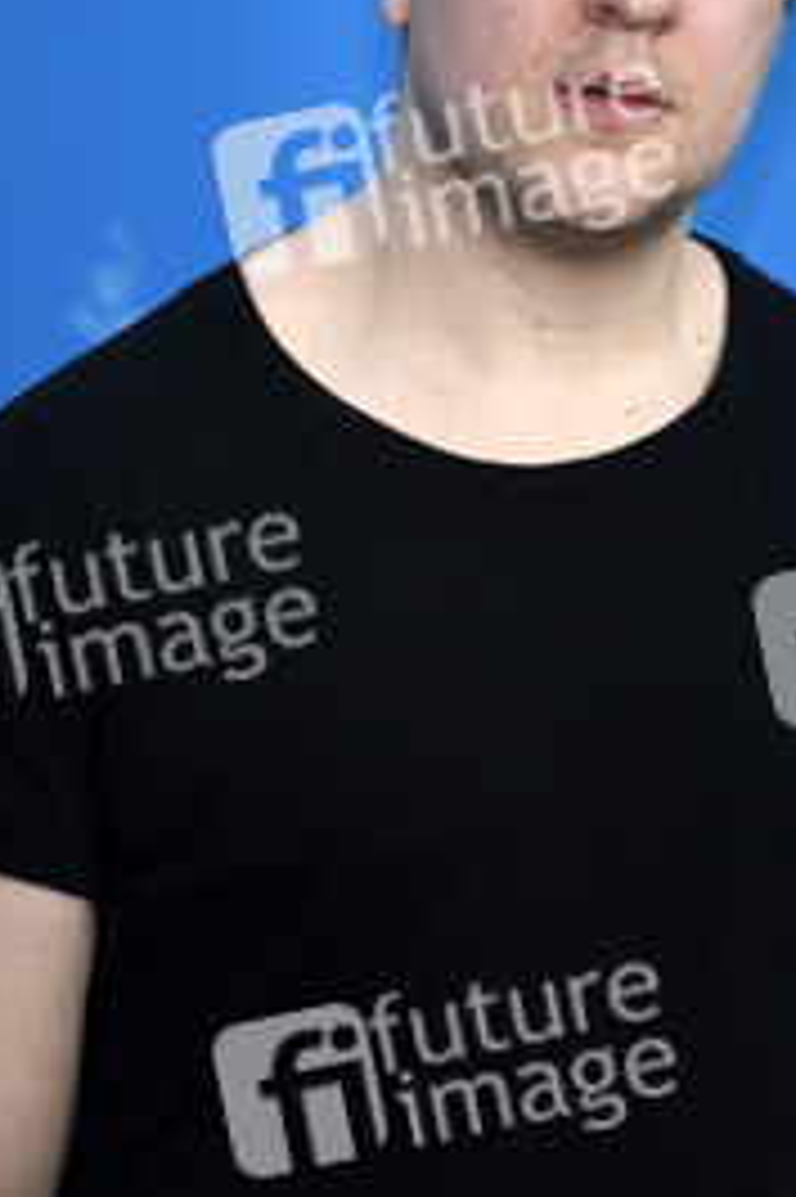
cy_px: 396
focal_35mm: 301
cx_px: 576
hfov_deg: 4.6
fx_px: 9995
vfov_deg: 6.8
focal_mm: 200
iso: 640
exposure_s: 1/320
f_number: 3.2
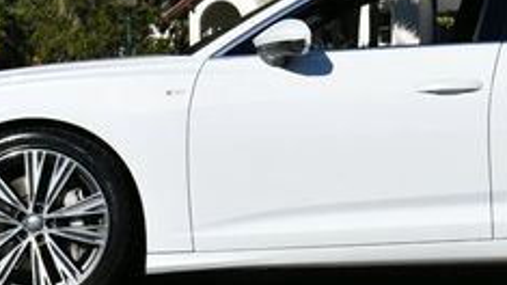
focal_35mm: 120
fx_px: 1613
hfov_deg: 17.7
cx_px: 423
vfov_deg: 9.9
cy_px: -56
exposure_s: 1/400
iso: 100
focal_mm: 21
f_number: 10
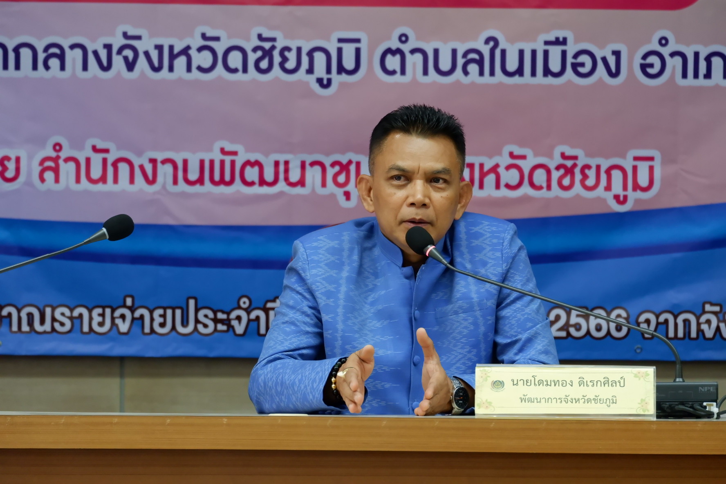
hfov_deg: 11.4
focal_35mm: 180
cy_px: 242
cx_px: 363
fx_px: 3630
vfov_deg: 7.6
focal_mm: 120.6
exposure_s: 1/110
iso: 3200
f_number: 5.8
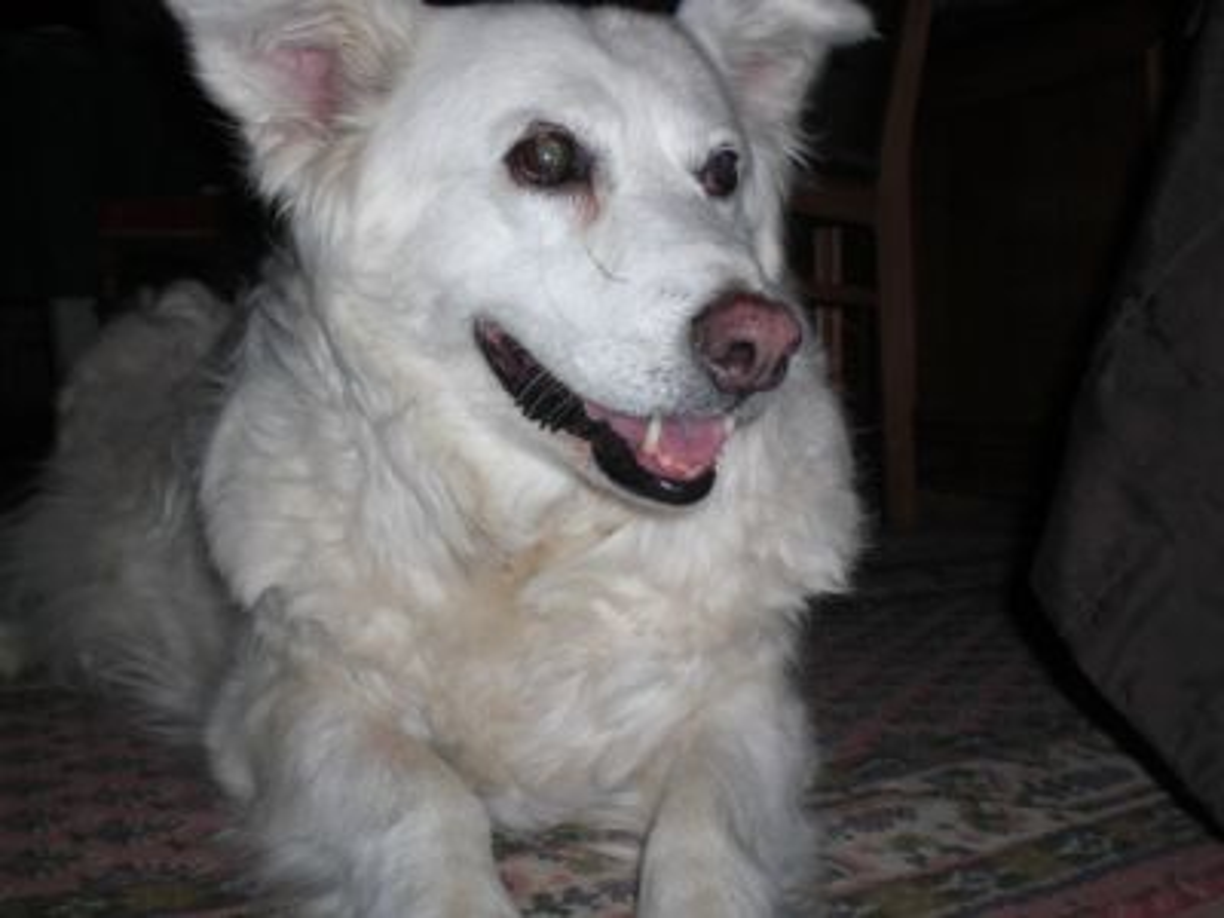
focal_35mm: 38
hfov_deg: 49.0
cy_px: 459
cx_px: 612
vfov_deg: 37.7
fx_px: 1344
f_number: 3.1
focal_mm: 6.3
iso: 100
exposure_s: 1/60
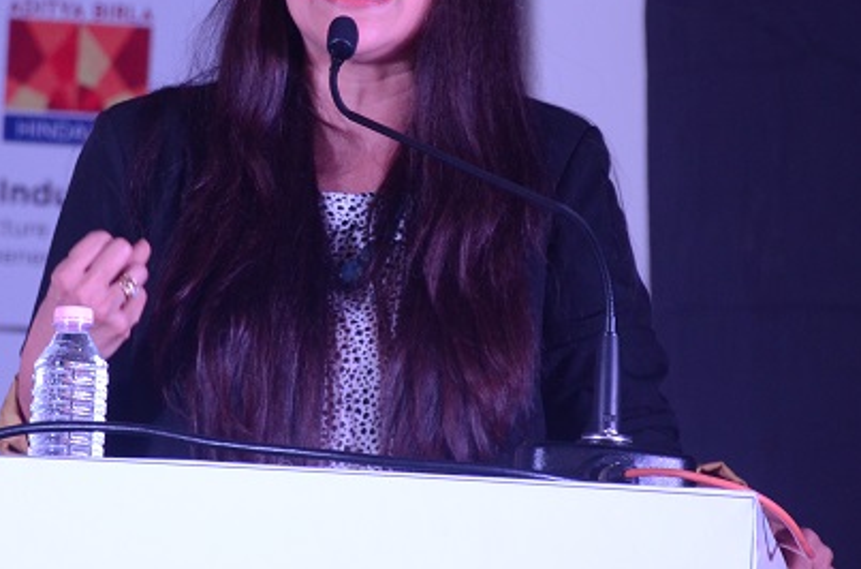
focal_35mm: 391
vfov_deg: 3.5
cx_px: 323
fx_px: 9322
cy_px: 58
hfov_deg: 5.3
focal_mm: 140
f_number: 6.3
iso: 1600
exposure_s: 1/125
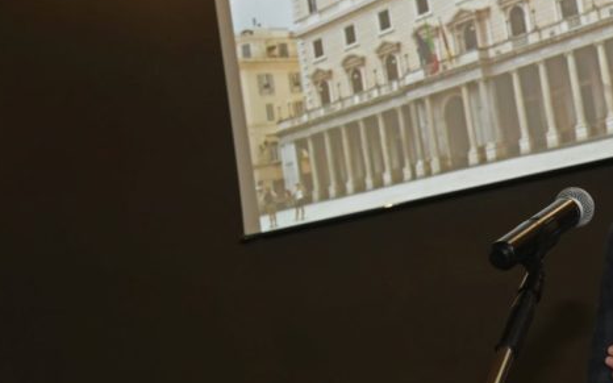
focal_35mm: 84
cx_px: 497
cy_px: 148
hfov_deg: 24.2
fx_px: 1403
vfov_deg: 15.5
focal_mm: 50
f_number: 5.6
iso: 2000
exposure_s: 1/200
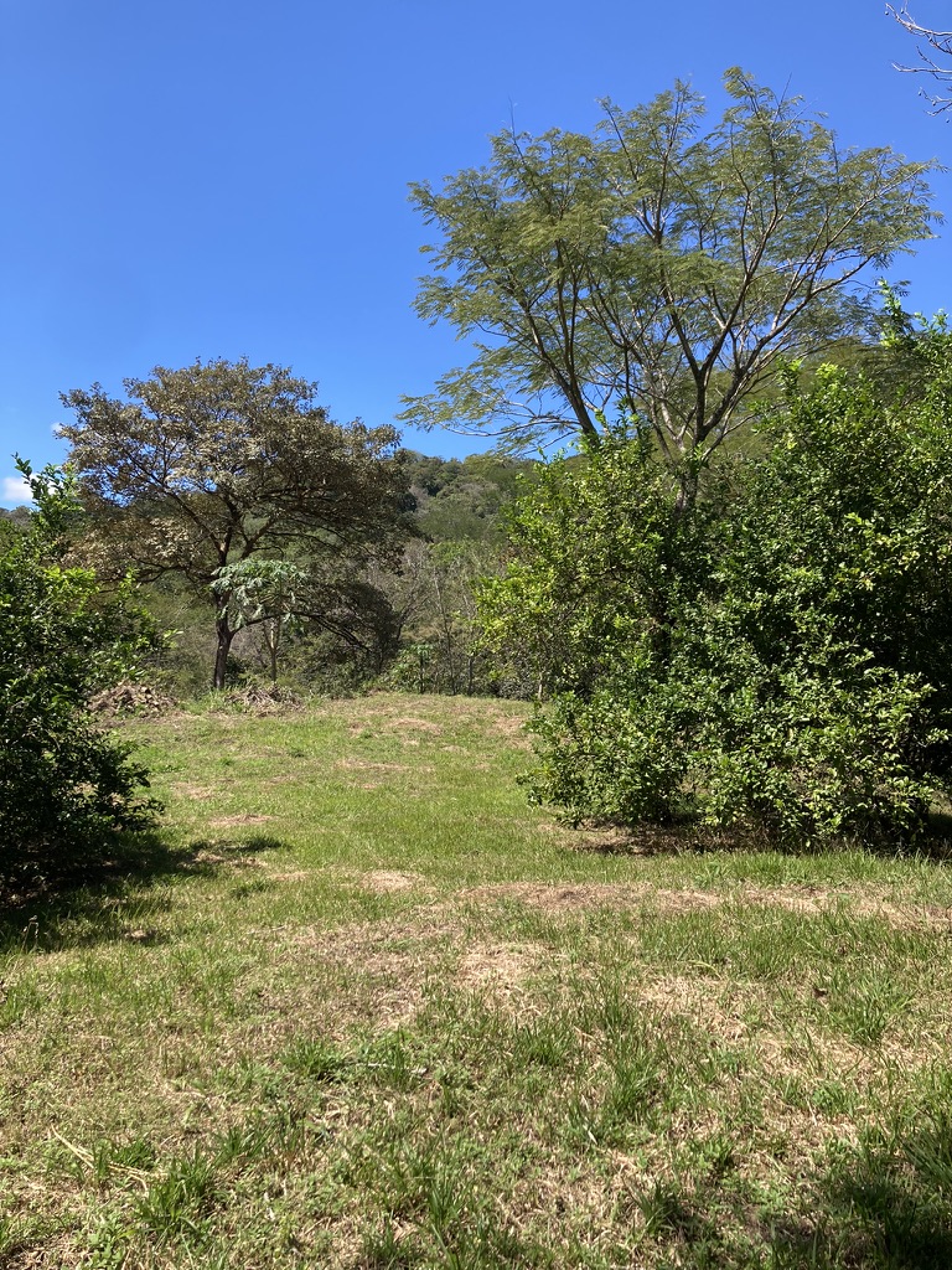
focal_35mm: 28
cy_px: 635
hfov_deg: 49.7
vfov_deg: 63.4
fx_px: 1027
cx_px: 476
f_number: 1.8
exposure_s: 1/1091
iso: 20
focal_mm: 3.99
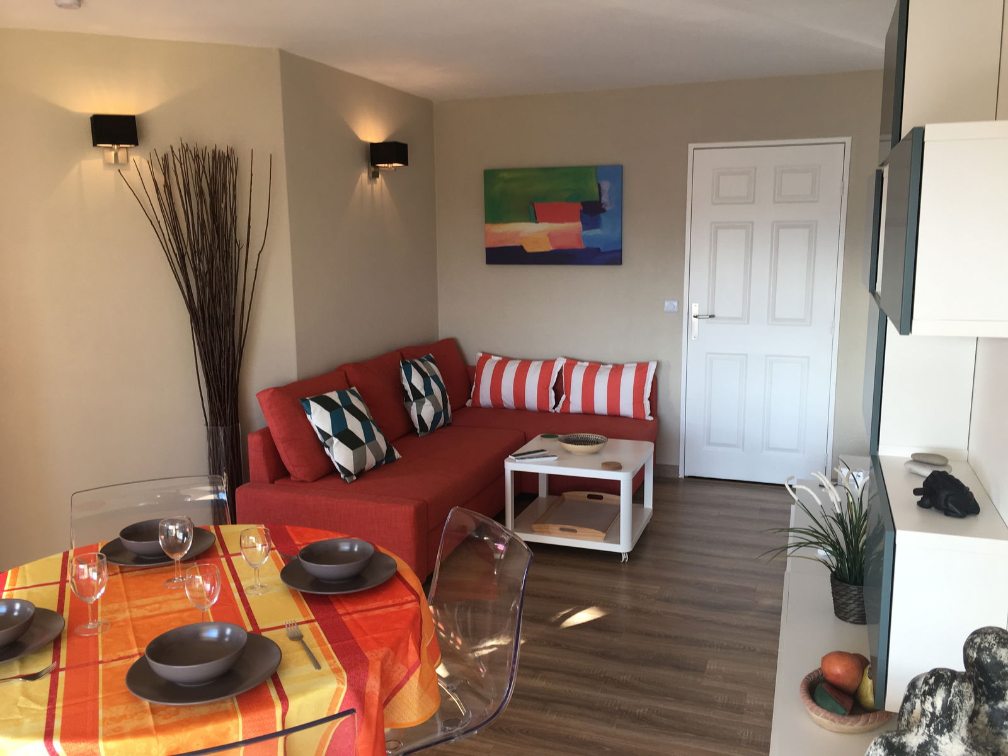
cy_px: 378
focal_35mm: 29
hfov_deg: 61.7
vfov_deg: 48.2
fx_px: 844
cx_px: 504
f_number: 2.2
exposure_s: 1/50
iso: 32
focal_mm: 4.15
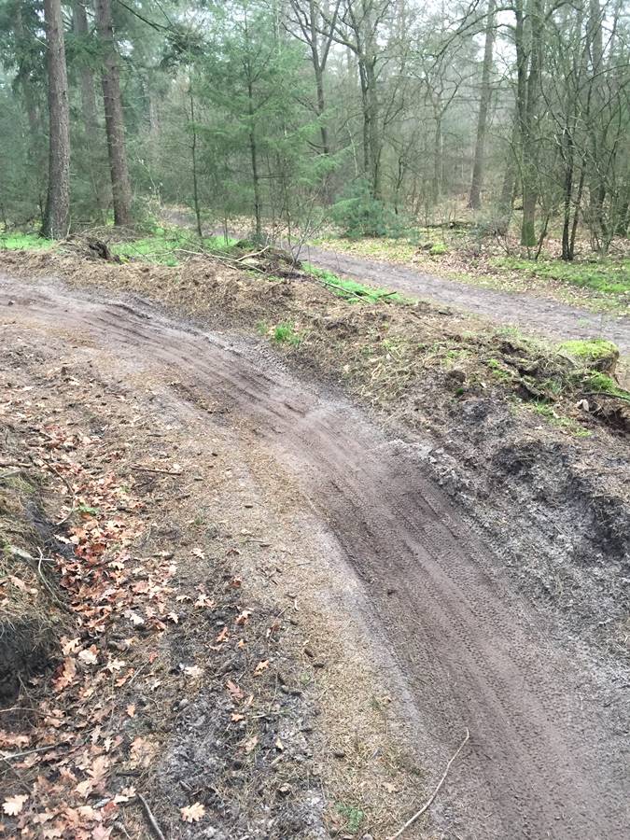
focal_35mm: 29
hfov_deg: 48.2
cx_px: 315
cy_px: 420
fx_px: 704
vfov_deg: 61.7
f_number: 2.2
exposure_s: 1/33
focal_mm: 4.15
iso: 64
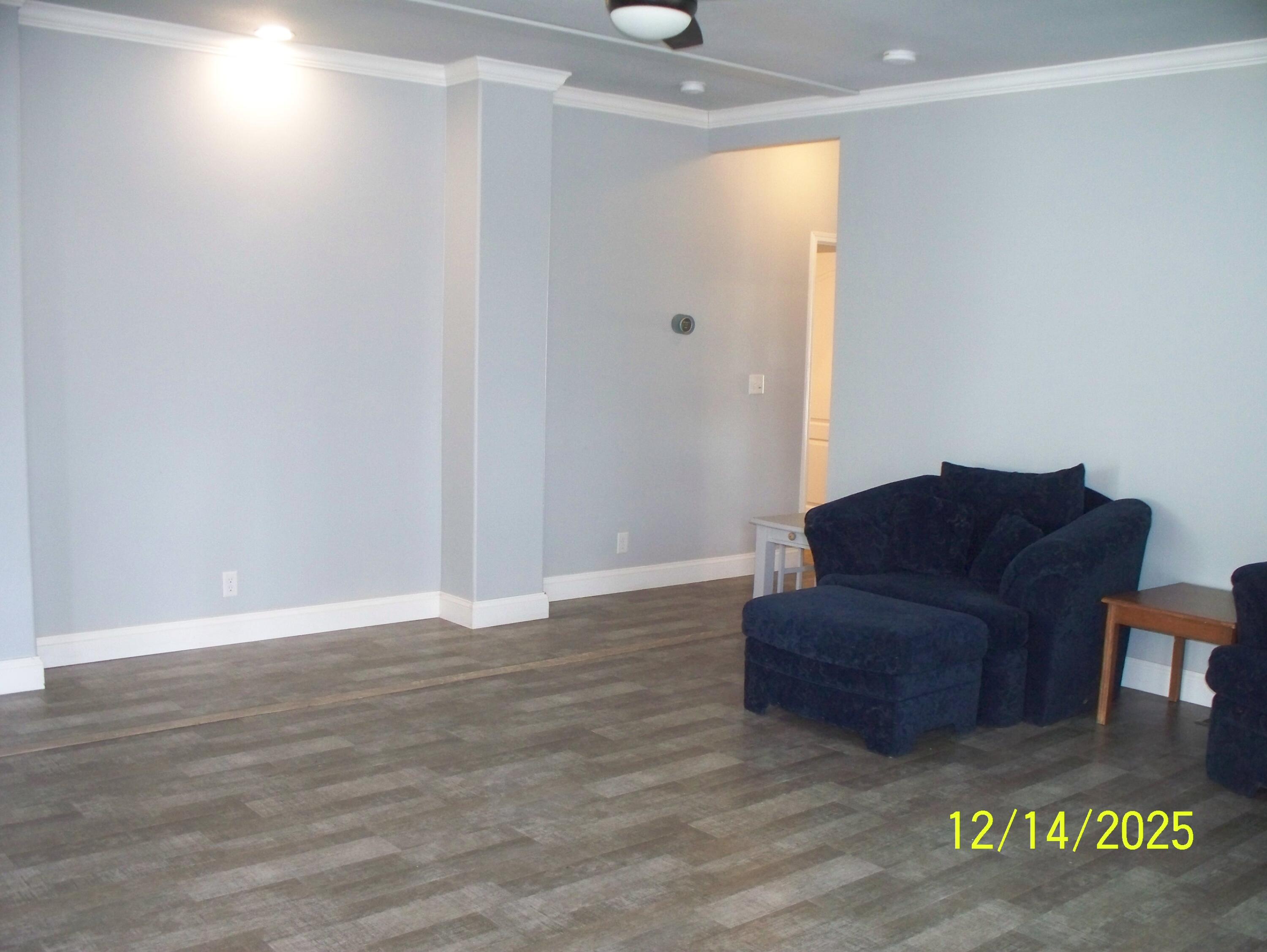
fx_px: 1319
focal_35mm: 36
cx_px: 634
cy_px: 476
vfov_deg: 39.7
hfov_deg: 51.3
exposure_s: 1/30
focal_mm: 7.54
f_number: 2.8
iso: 320
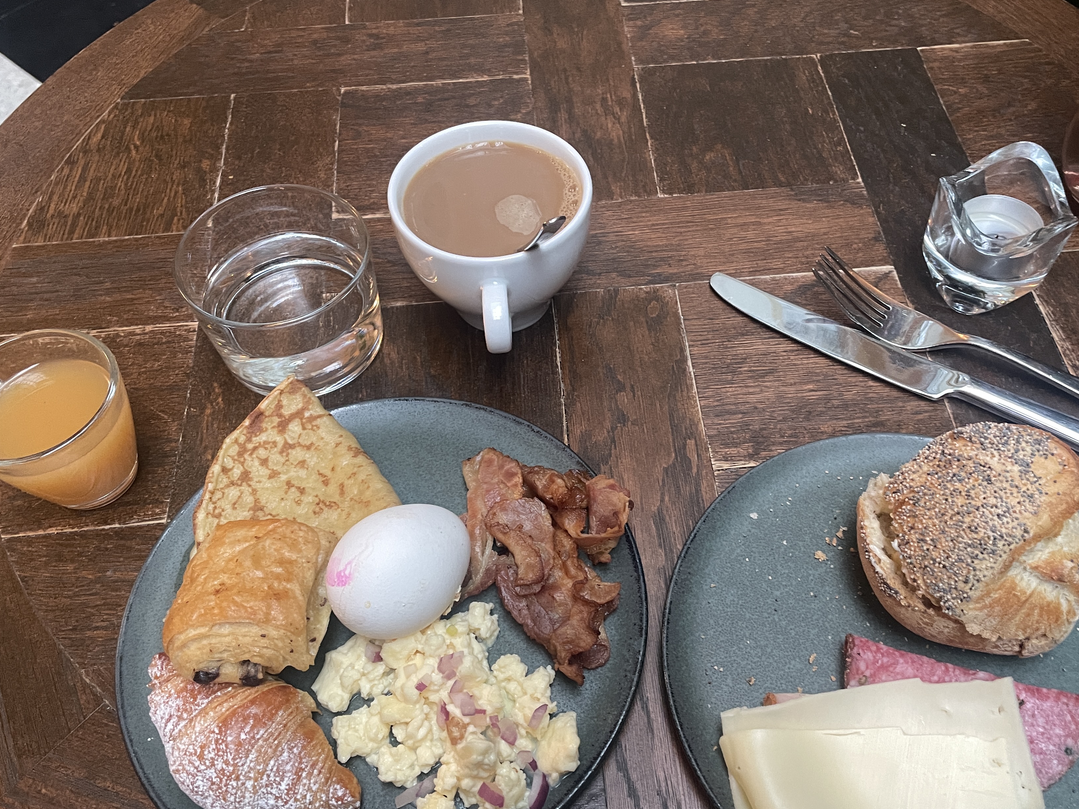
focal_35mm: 32
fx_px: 997
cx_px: 581
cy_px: 407
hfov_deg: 56.8
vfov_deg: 44.2
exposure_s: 1/50
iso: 400
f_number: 1.6
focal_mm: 4.2
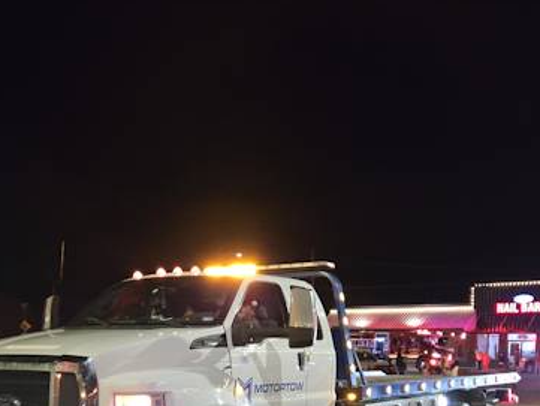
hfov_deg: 37.5
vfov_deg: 27.2
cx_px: 256
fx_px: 796
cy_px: 394
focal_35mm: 51
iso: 1250
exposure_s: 1/60
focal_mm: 5.4
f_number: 1.8
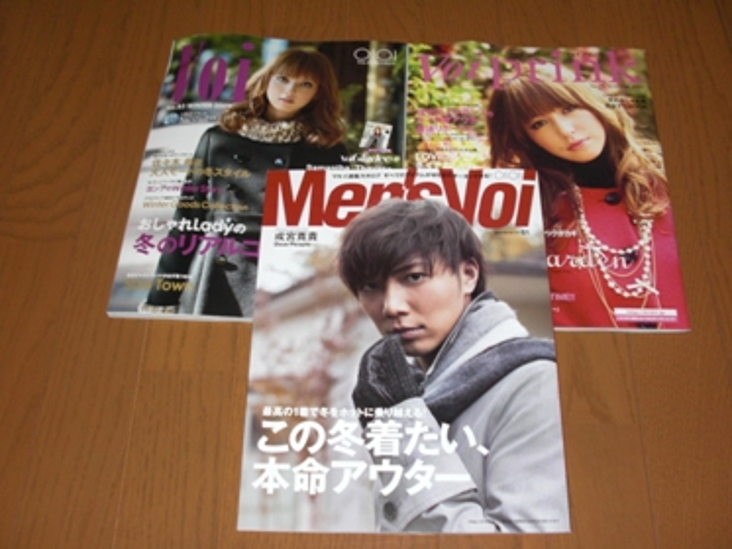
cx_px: 366
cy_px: 274
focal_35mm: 36
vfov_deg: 39.7
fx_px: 762
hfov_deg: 51.3
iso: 200
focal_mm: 6.3
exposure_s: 1/60
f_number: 2.8
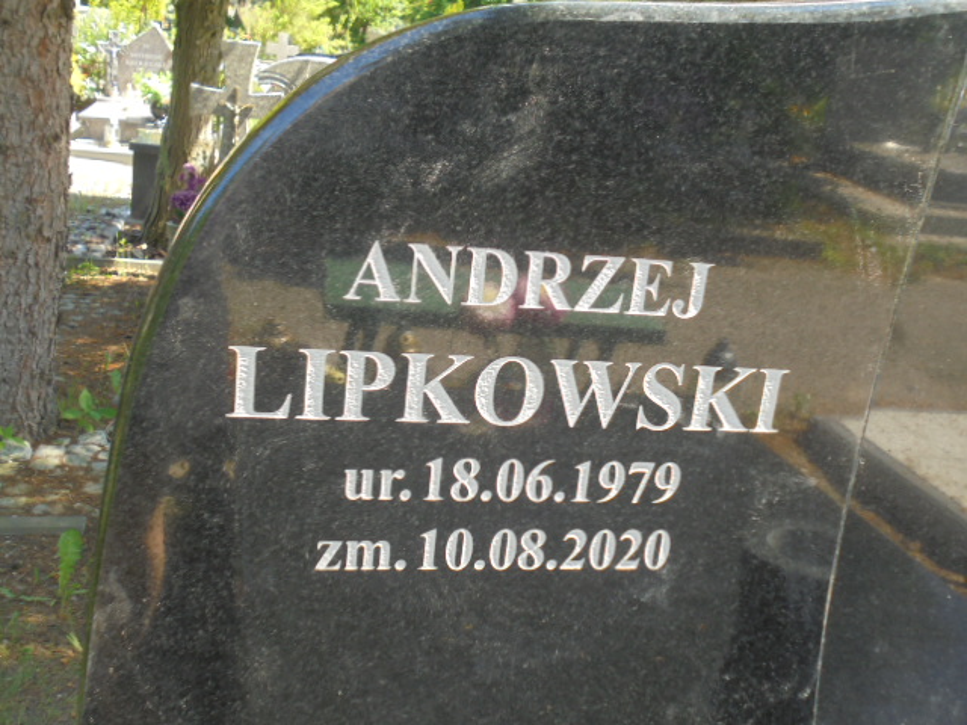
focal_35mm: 38
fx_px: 1062
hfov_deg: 49.0
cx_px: 484
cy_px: 362
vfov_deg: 37.7
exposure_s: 1/80
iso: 100
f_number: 4.2
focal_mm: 6.9
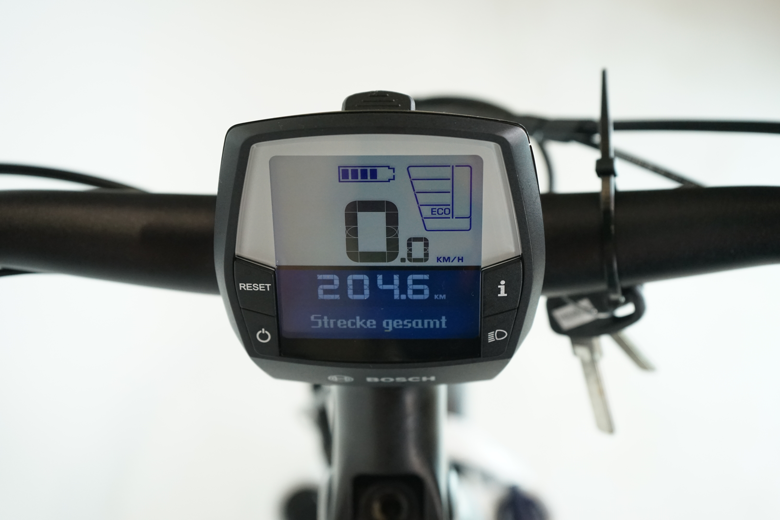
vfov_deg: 26.0
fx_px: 1127
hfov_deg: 38.2
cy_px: 260
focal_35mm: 52
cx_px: 390
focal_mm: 52
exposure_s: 1/200
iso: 2500
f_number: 5.6
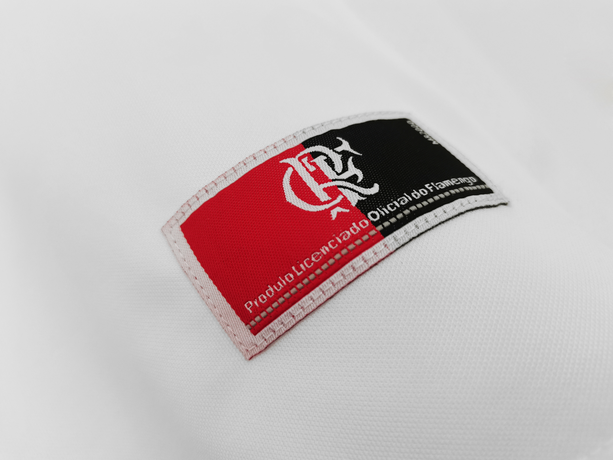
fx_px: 460
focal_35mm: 26
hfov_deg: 67.3
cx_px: 306
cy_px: 230
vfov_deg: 53.1
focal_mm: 5.58
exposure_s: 1/100
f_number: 1.8
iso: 250
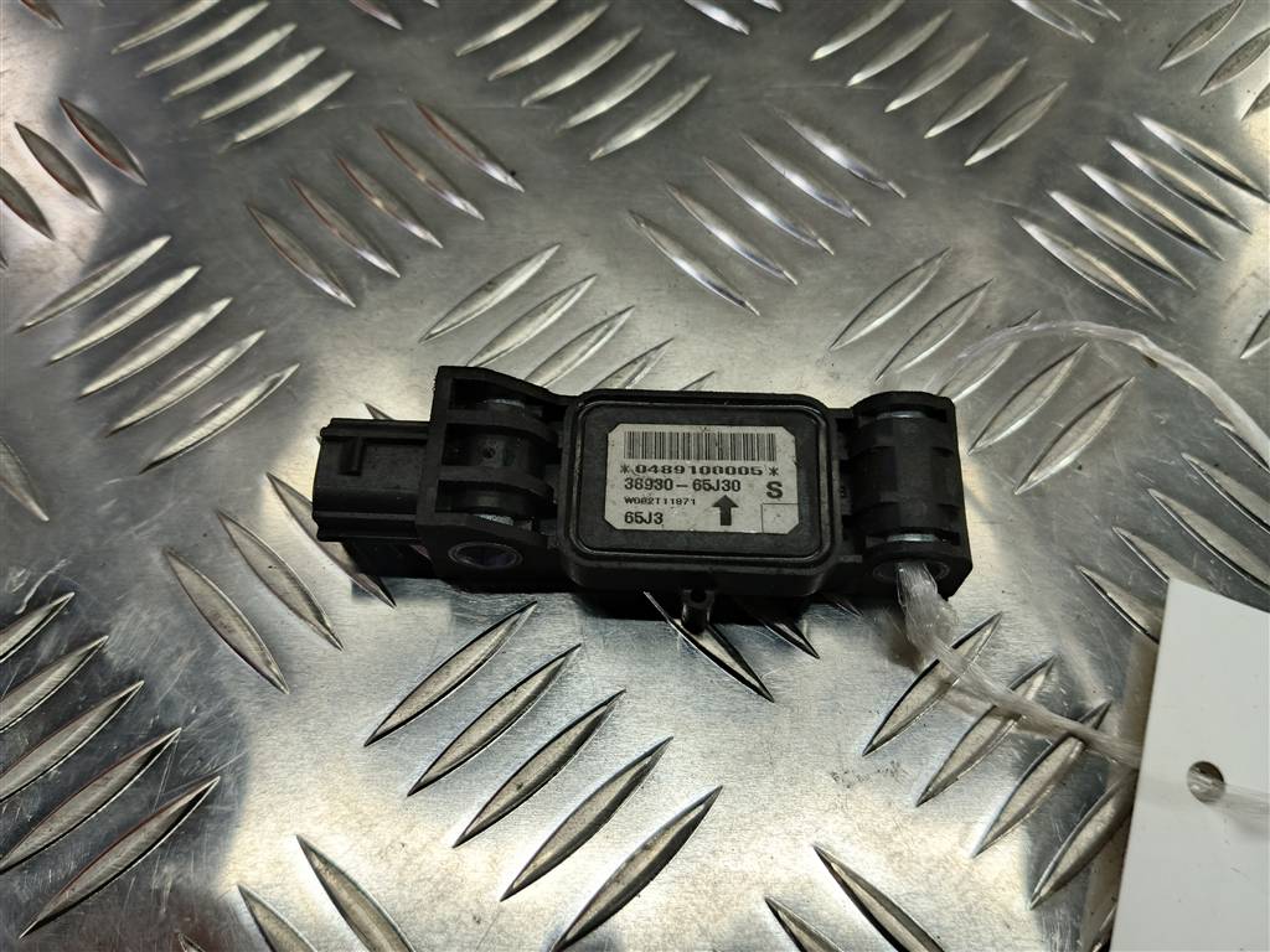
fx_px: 991
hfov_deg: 65.3
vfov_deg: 51.4
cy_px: 476
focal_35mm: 27
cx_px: 635
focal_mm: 4.11
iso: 132
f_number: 1.6
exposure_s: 1/66.7
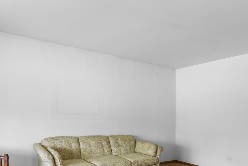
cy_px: 128
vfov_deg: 44.6
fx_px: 193
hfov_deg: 65.2
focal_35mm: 28
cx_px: 109
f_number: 9
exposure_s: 1.6
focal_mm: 16
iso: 400
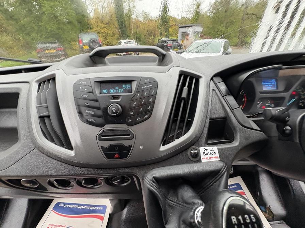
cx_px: 152
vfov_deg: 85.7
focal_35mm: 14
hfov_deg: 102.1
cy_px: 114
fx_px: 123
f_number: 2.2
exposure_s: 1/60
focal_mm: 2.22
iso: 250
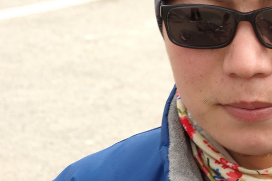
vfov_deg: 7.6
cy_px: 5
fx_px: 1360
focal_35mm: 180
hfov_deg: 11.4
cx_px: 244
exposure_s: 1/100
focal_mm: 29.15
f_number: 5.6
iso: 80
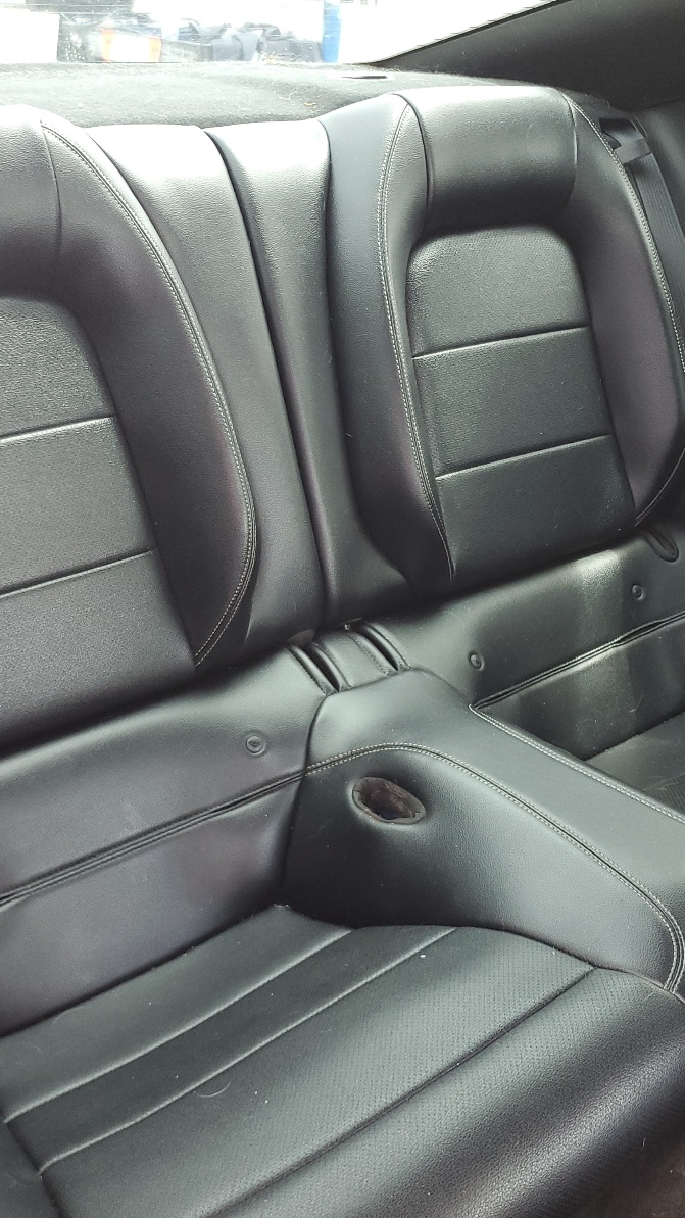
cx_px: 351
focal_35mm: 38
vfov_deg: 52.8
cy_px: 606
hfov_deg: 31.2
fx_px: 1227
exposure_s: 1/100
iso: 84
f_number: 1.5
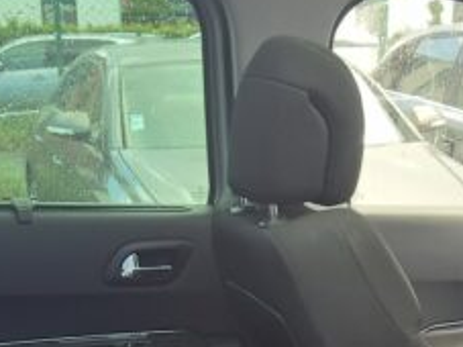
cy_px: 518
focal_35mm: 88
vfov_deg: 15.5
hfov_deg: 22.3
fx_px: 1176
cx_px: 239
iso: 100
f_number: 2
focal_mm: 4.6
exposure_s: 1/50
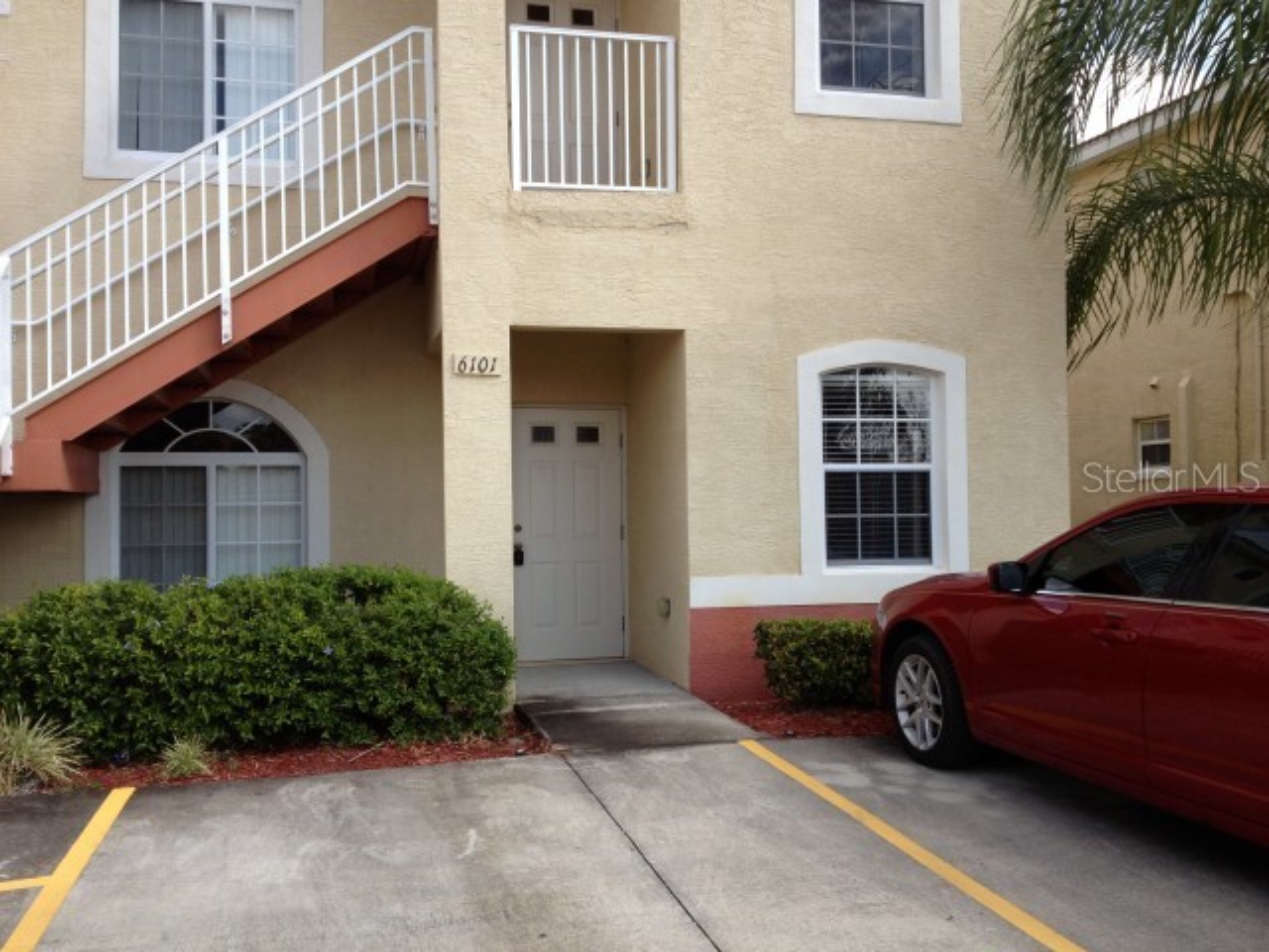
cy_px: 476
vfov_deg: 40.7
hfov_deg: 52.6
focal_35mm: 35
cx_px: 634
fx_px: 1283
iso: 50
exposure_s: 1/1058
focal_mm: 4.28
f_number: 2.4
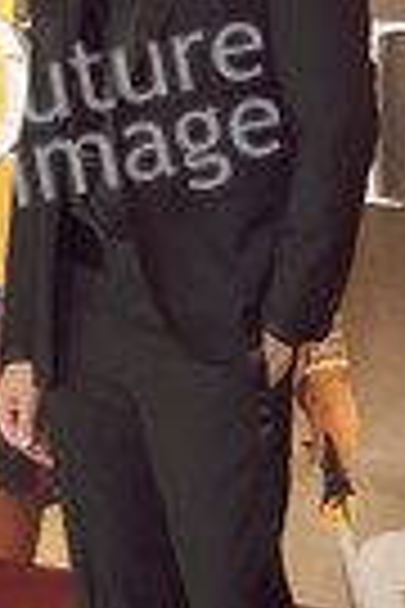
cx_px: 182
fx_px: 3105
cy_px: 356
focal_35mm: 184
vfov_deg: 11.2
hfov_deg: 7.5
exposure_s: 1/250
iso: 800
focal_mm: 62
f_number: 6.3
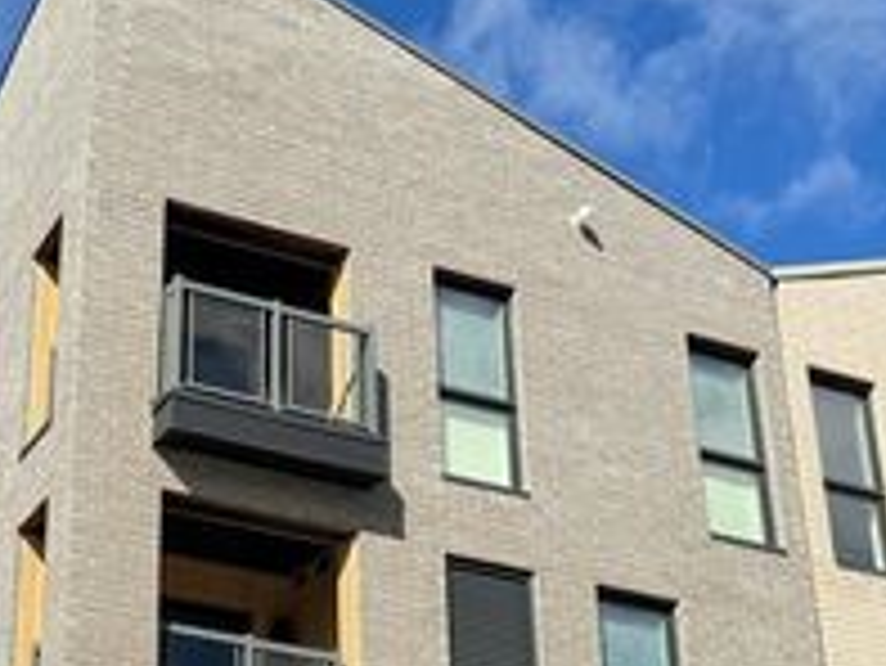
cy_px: 601
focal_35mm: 61
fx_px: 1562
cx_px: 31
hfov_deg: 29.8
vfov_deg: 23.4
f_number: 1.78
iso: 80
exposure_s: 1/2833
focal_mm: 6.76
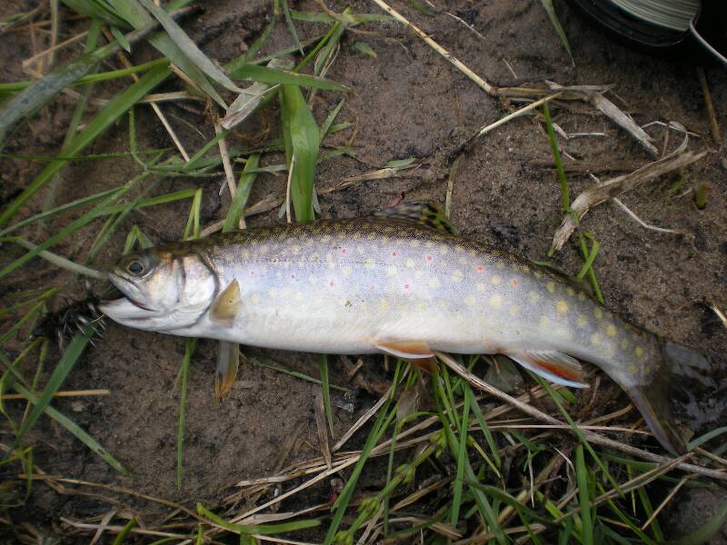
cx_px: 364
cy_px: 272
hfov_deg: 49.0
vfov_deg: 37.7
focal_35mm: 38
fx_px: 798
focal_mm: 6.3
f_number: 3.1
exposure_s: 1/180
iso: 64
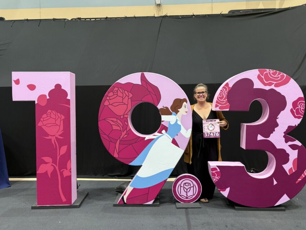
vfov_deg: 51.4
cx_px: 157
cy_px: 113
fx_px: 239
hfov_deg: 65.3
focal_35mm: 27
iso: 160
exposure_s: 1/60
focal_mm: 5.96
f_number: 1.6
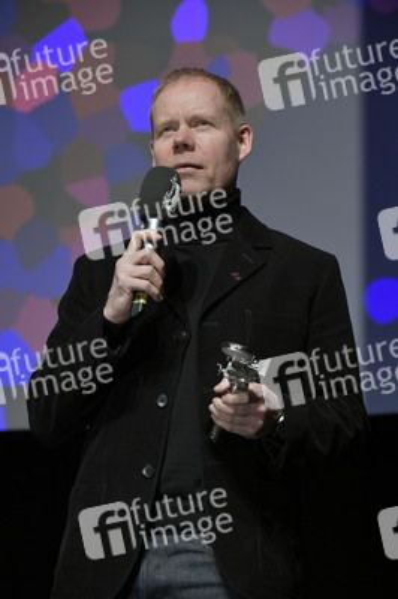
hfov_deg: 10.1
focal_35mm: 135
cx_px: 199
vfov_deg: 15.2
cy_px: 300
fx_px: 2242
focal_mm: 135
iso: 2000
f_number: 5.6
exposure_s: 1/125
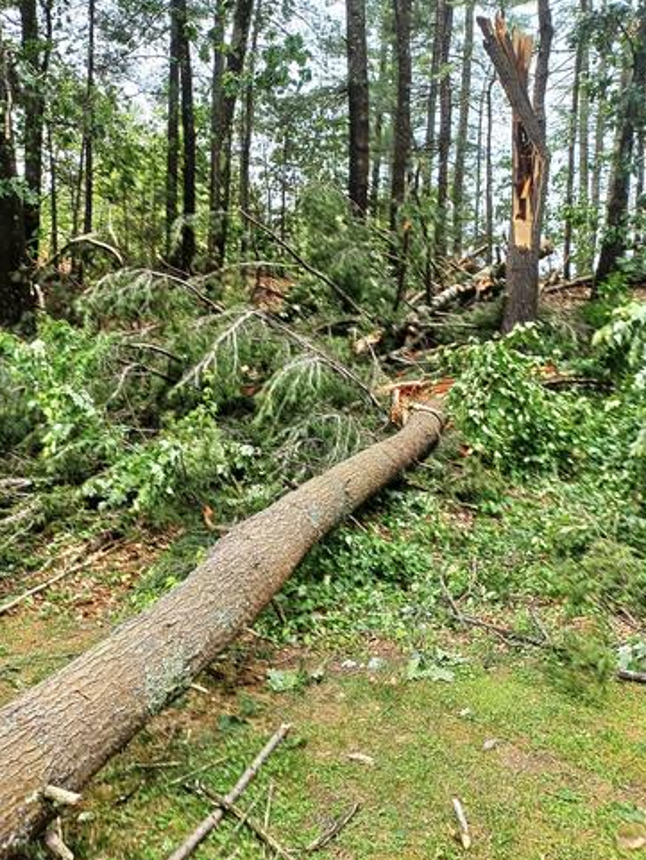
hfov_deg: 53.1
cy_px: 418
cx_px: 332
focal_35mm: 26
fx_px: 647
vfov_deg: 67.3
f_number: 1.8
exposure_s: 1/120
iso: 40
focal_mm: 4.6
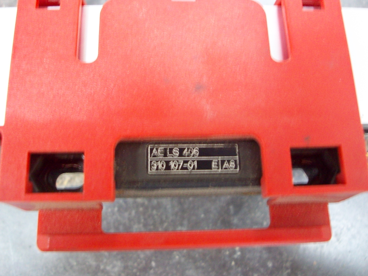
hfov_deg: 51.3
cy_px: 132
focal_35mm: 36
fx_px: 383
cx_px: 187
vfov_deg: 39.7
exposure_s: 1/4
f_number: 2.8
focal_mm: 5.7
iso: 200
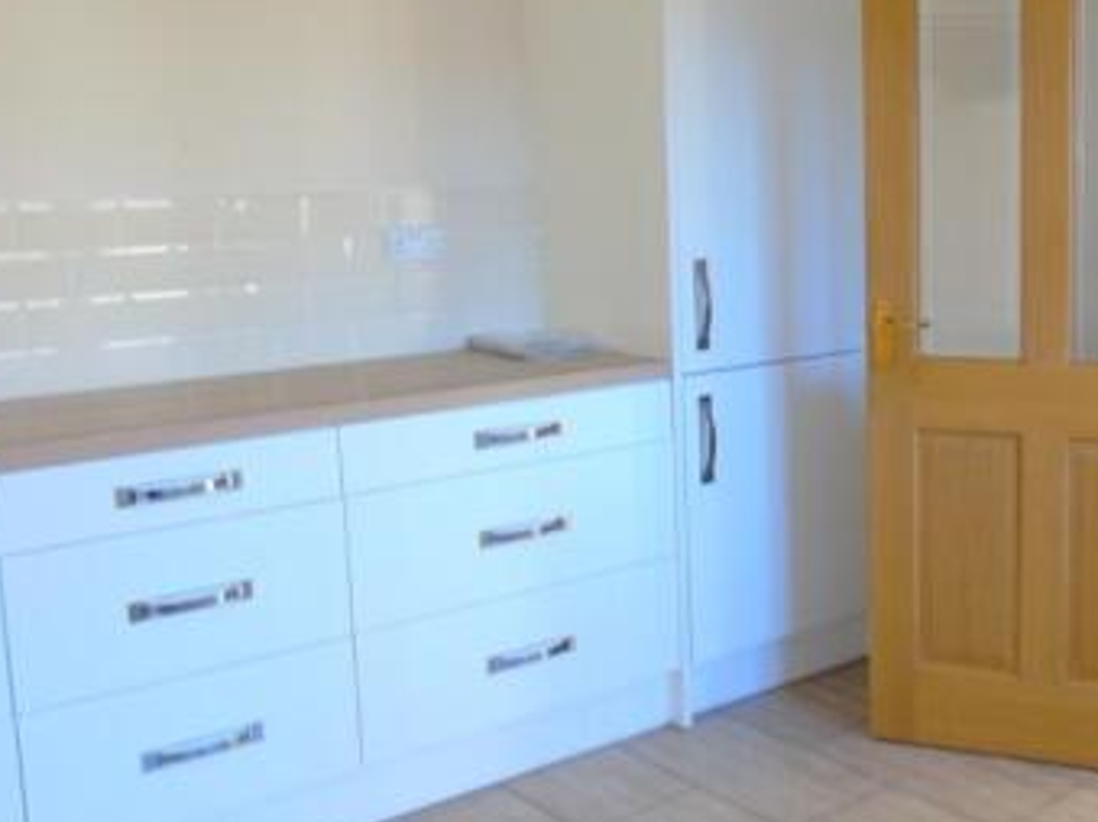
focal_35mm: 43
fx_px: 1363
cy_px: 358
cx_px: 899
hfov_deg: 41.7
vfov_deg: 33.5
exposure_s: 1/30
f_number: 3.4
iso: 100
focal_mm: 4.4
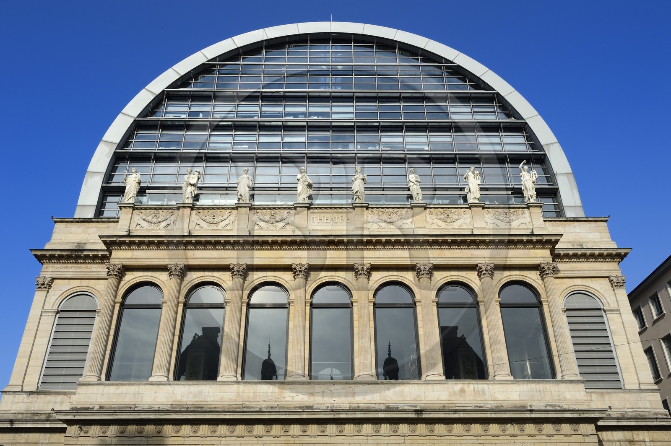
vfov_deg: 41.0
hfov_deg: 58.8
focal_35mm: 32
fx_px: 596
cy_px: 223
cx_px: 336
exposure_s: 1/250
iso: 200
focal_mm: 32
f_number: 10
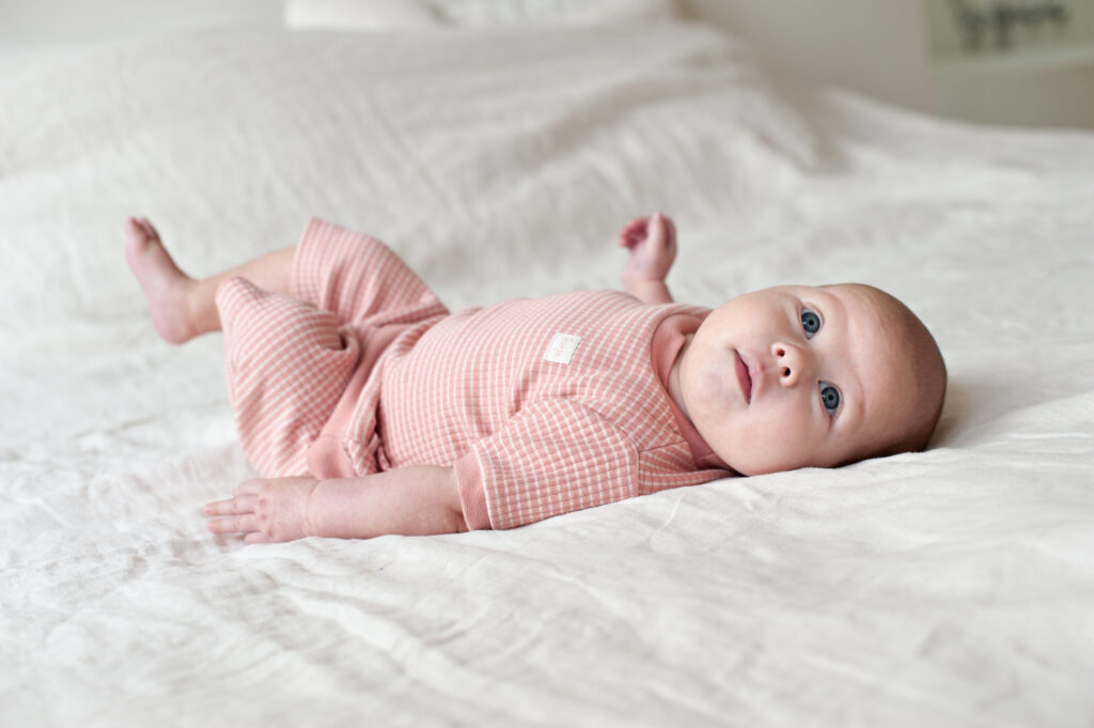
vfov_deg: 26.9
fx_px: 1518
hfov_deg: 39.6
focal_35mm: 50
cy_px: 364
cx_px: 547
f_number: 4.5
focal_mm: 50
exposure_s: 1/125
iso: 640
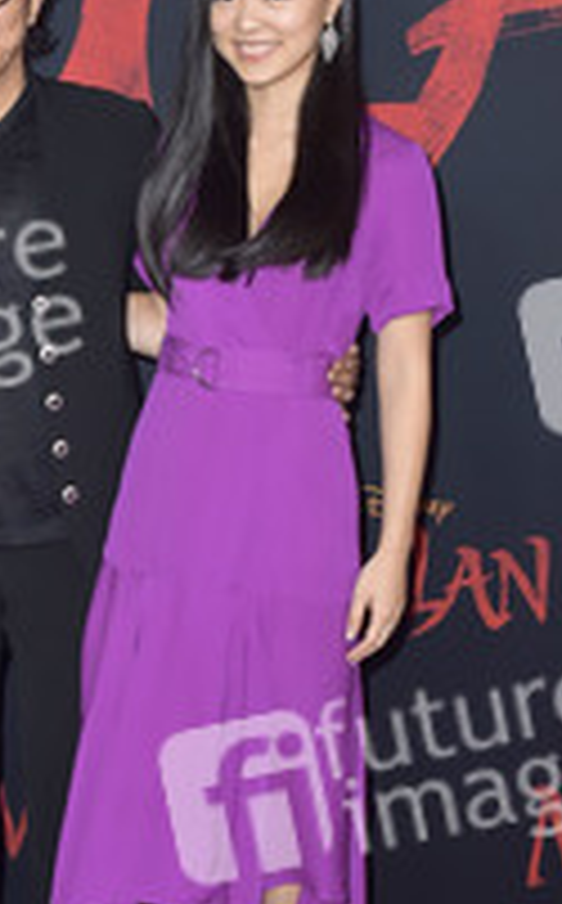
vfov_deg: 31.5
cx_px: -16
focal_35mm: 65
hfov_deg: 19.3
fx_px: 1599
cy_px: 553
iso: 400
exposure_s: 1/250
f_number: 7.1
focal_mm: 32
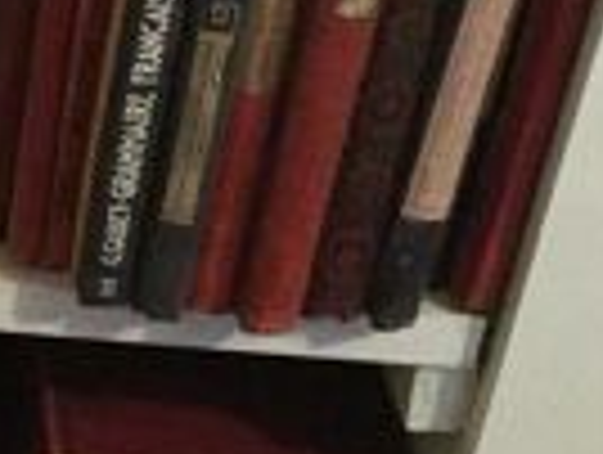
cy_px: 207
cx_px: -450
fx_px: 1937
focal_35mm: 111
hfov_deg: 15.5
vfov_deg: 13.4
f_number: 2.4
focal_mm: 3.3
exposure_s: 1/17
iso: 800
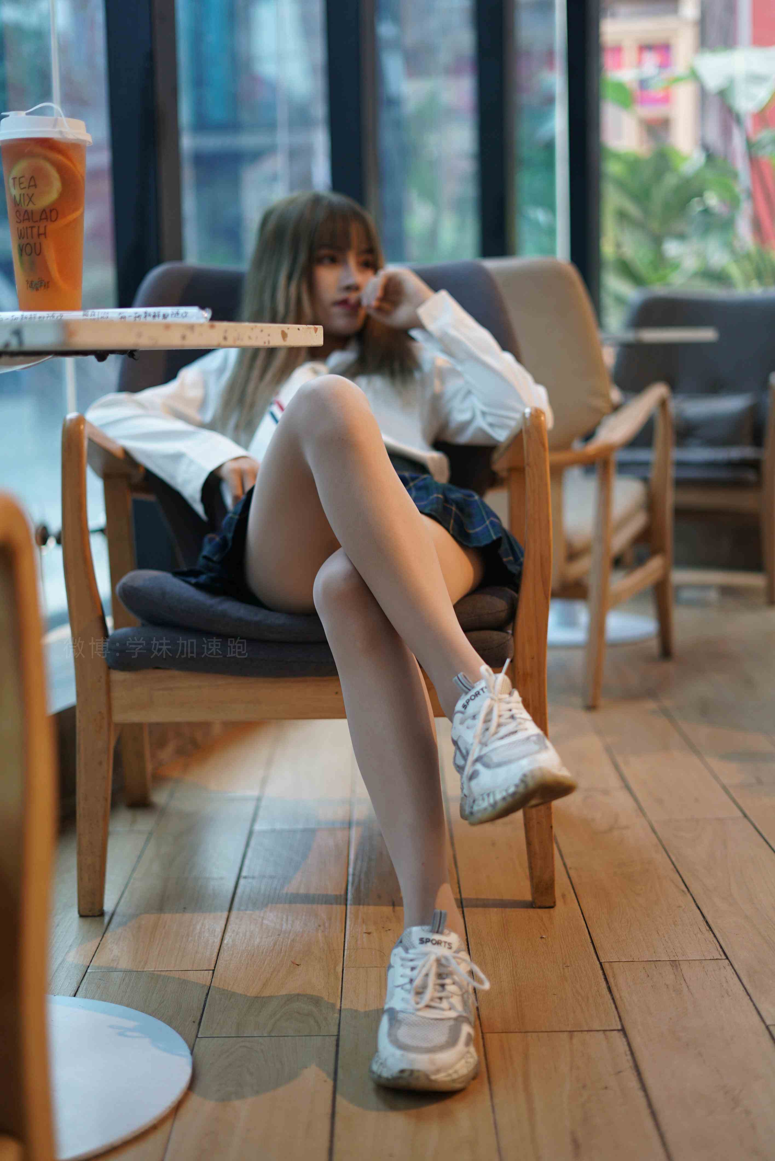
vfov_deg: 39.6
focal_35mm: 50
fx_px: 1612
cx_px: 388
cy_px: 580
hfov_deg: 27.0
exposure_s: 1/125
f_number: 1.8
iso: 320
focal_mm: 50
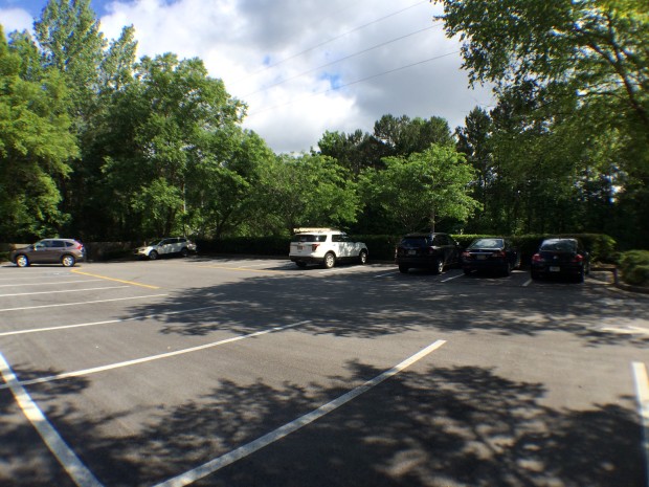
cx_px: 324
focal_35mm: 29
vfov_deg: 48.2
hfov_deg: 61.7
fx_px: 544
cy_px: 244
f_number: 2.2
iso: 32
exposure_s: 1/1368
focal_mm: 4.15
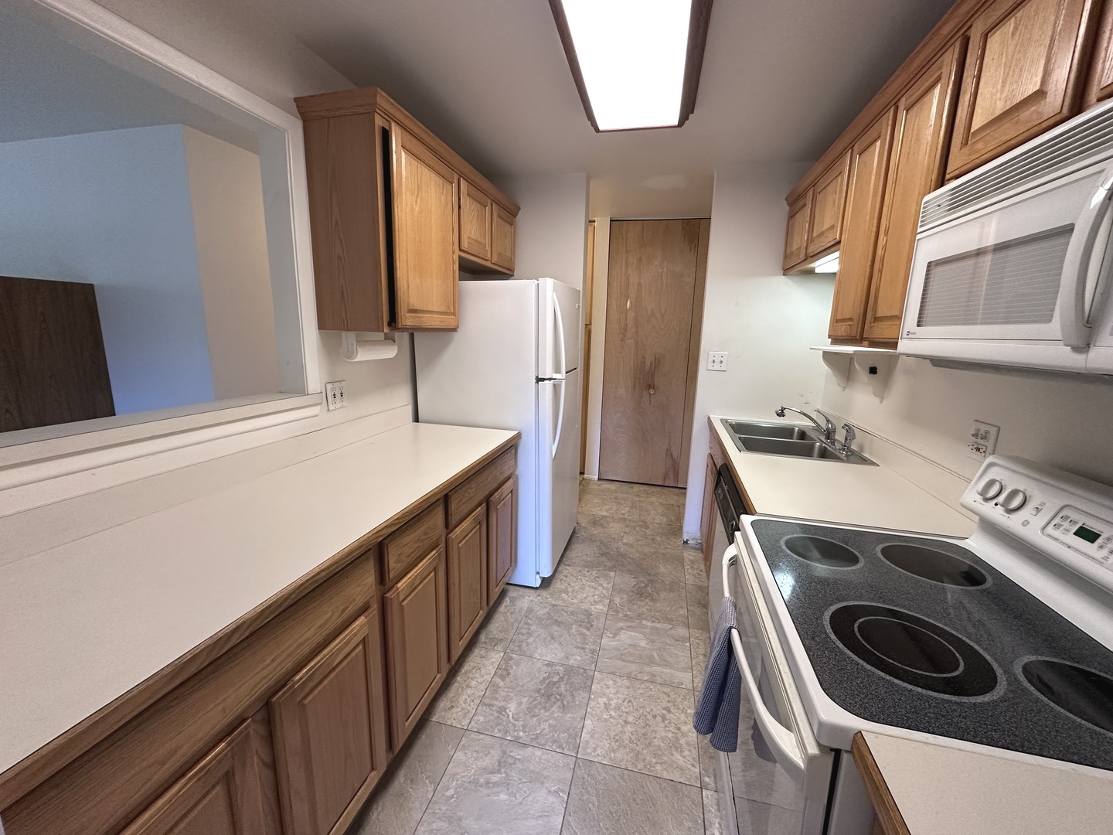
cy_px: 418
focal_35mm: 14
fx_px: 450
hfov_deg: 102.1
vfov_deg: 85.7
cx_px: 556
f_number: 2.2
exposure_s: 1/60
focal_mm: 2.22
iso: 250
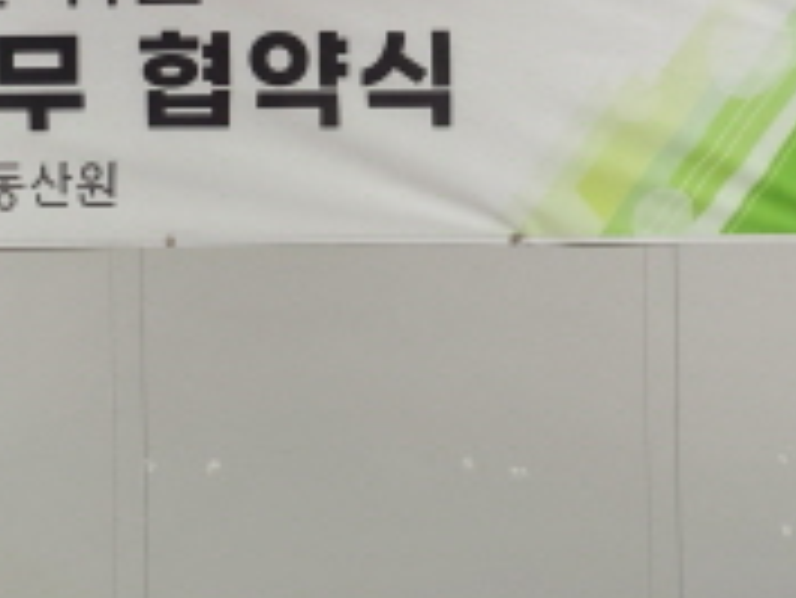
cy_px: 265
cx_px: -571
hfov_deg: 18.9
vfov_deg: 17.8
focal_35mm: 83
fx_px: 1910
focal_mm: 5.4
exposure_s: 1/120
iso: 80
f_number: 1.8
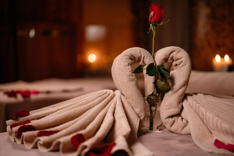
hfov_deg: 39.6
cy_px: 78
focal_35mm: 50
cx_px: 117
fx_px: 325
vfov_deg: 27.0
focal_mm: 50
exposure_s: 1/160
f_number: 1.4
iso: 640
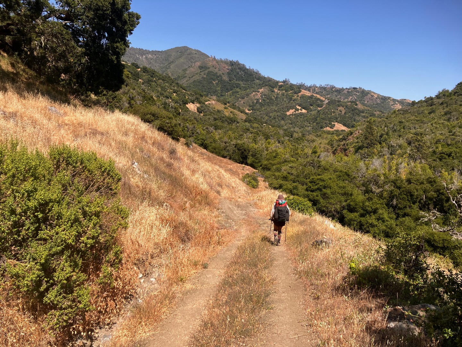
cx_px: 231
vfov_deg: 49.7
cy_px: 174
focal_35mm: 28
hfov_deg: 63.4
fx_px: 374
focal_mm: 3.99
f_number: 1.8
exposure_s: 1/1567
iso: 32
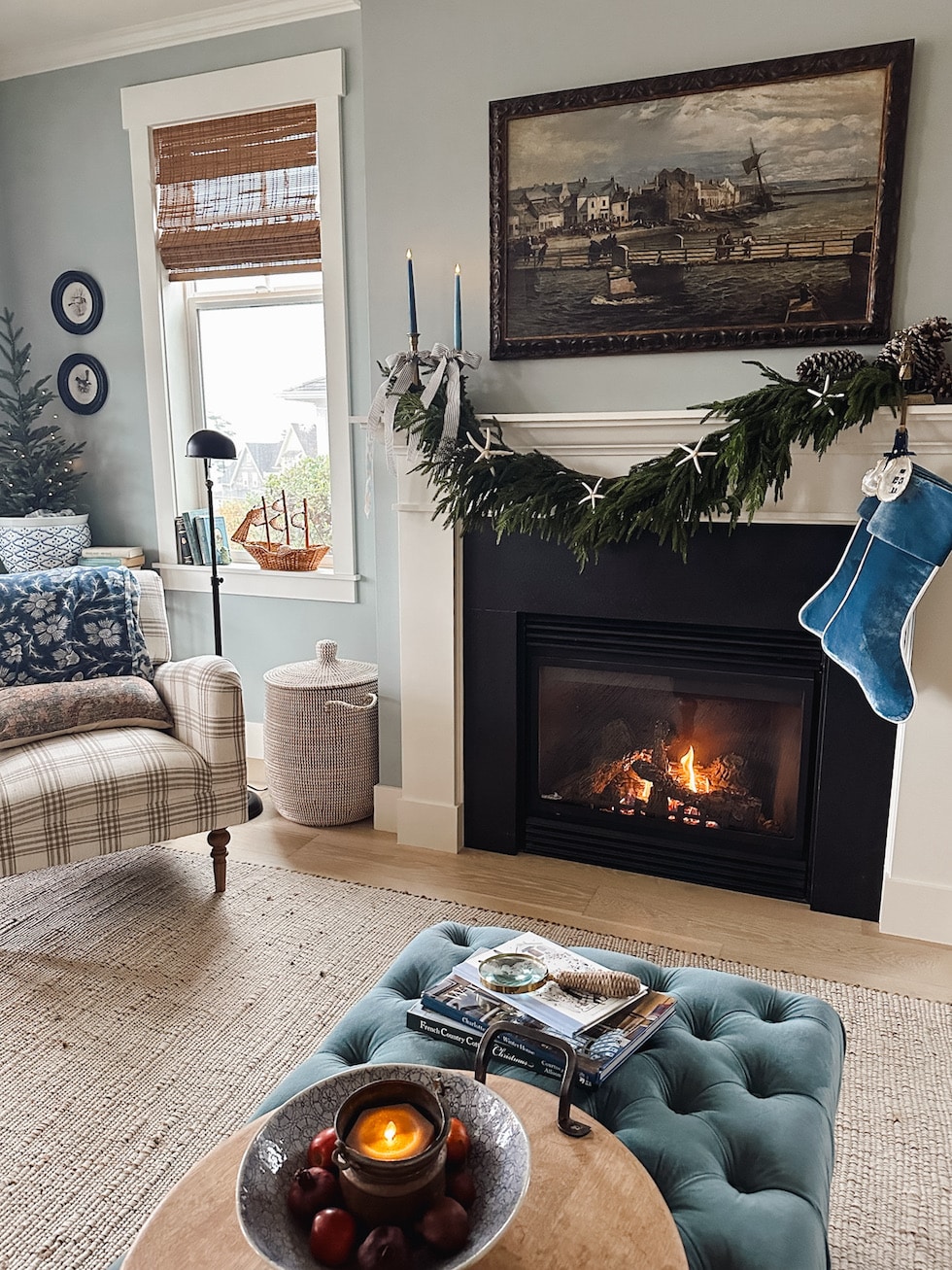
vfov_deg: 71.6
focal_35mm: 24
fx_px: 880
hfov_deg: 56.8
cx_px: 476
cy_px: 635
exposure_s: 1/60
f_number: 1.8
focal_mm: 6.86
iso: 800
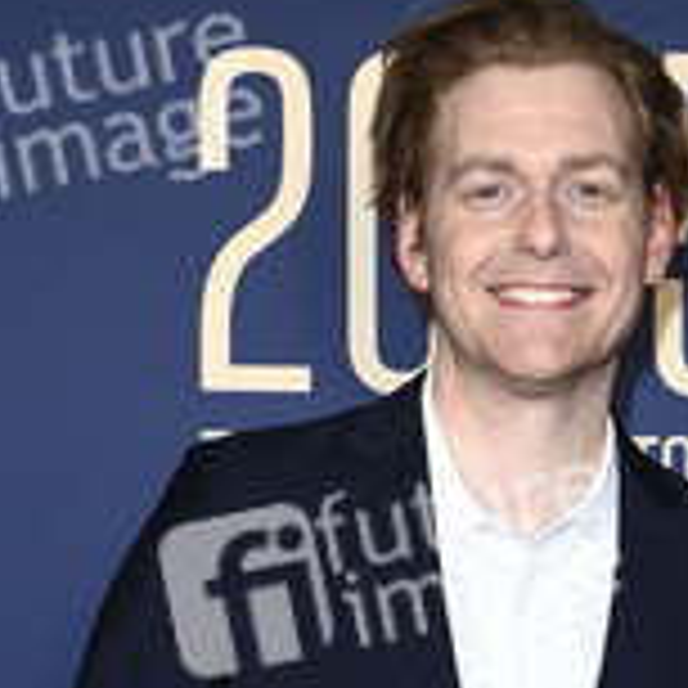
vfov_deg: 13.9
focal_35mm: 122
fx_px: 2743
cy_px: 796
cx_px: 522
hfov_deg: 14.2
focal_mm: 55
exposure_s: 1/250
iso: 500
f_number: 5.6
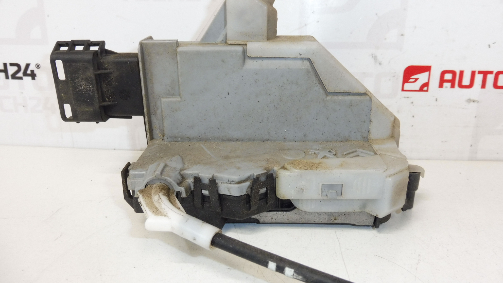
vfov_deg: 42.8
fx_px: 360
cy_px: 118
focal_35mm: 27
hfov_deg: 69.8
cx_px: 247
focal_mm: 4.3
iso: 200
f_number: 3.5
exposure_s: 1/60
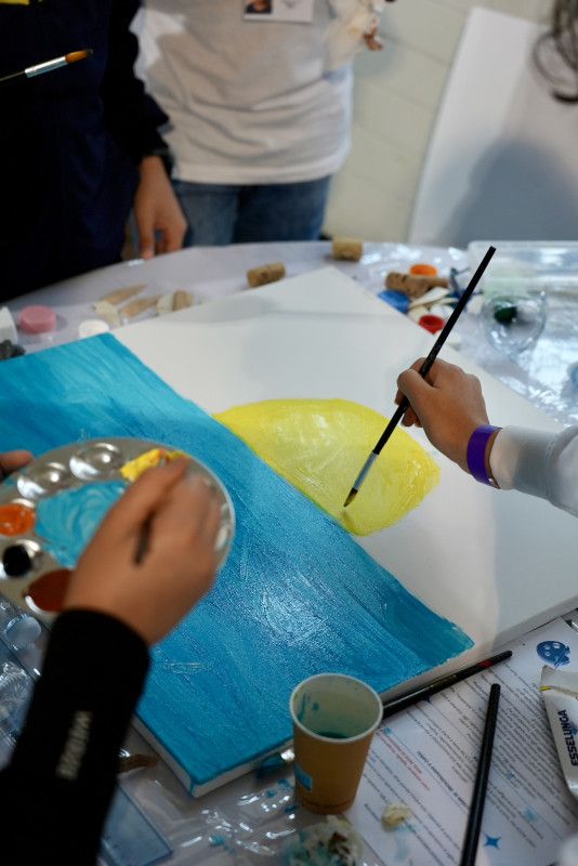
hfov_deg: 22.3
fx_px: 1468
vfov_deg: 32.9
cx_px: 289
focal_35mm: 61
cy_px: 433
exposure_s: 1/160
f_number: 4
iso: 1600
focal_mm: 61
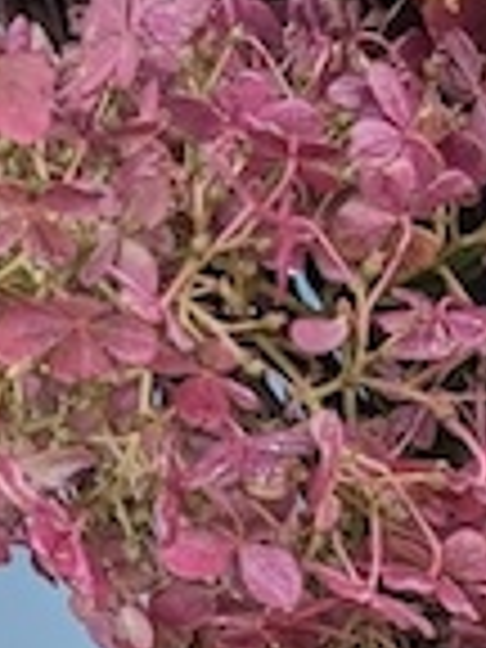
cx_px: 648
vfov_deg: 12.6
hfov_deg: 9.4
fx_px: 2902
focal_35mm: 155
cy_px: 61
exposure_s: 1/139
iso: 308
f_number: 1.68
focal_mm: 6.9
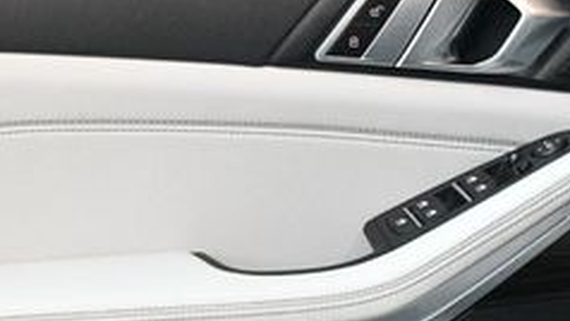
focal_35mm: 110
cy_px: 412
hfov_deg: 19.4
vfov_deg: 10.8
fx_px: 1663
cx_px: 340
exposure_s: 1/60
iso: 3200
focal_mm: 26
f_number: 3.8
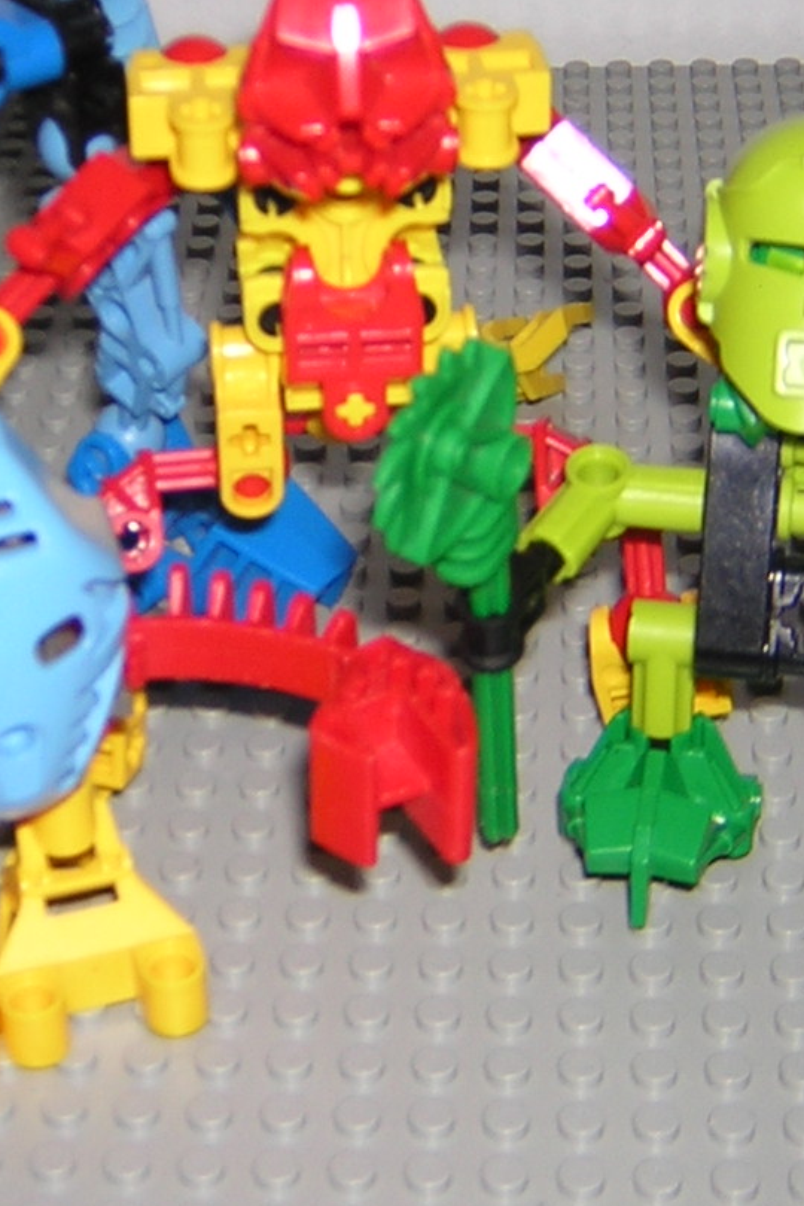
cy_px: 356
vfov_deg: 27.1
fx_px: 2479
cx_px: 286
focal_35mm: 74
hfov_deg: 18.4
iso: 100
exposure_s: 1/60.1
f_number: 2.6
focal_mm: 4.7
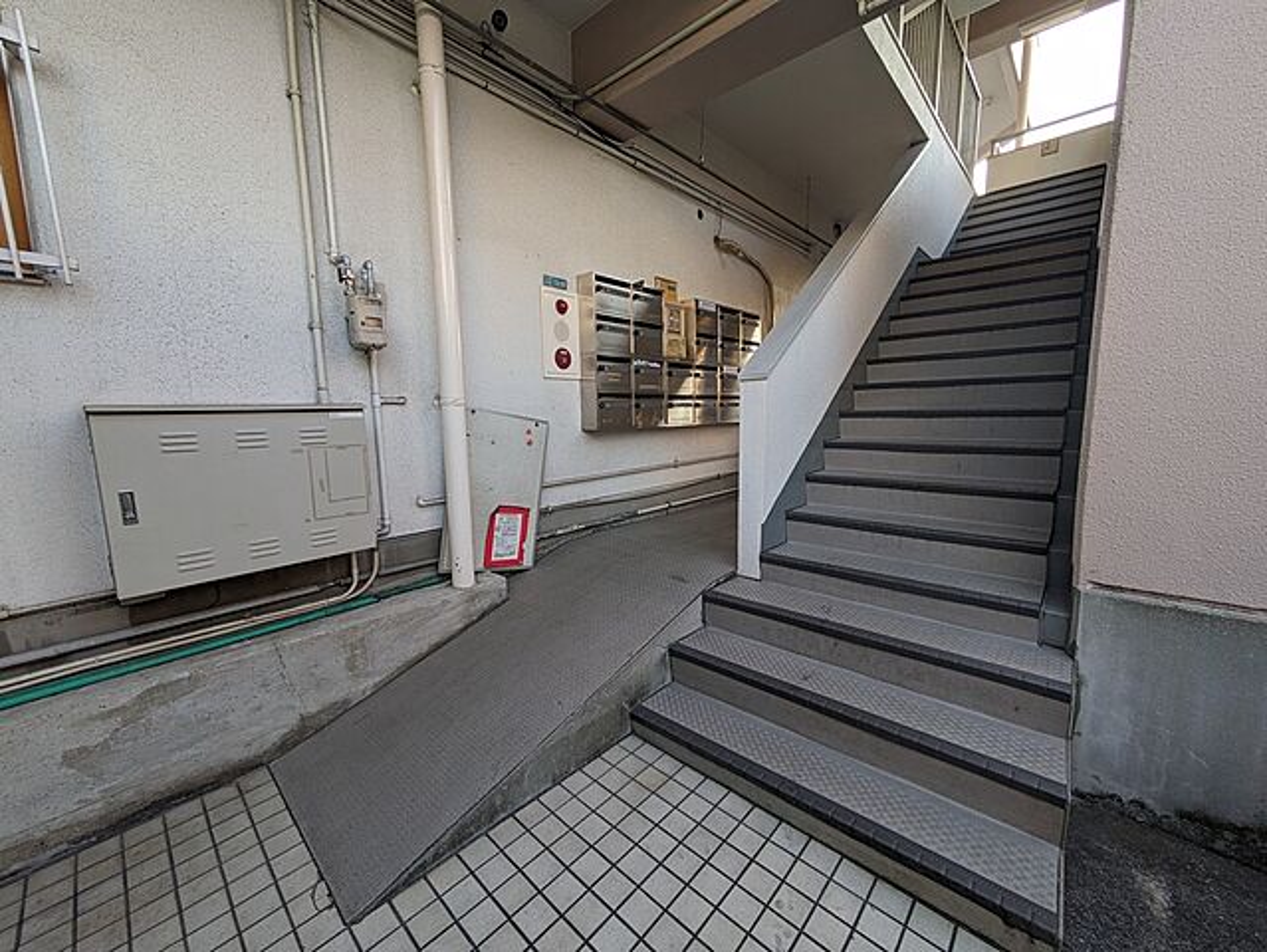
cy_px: 476
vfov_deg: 85.7
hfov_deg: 102.0
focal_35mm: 14
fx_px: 513
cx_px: 634
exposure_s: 1/40
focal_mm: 1.83
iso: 39
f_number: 2.2
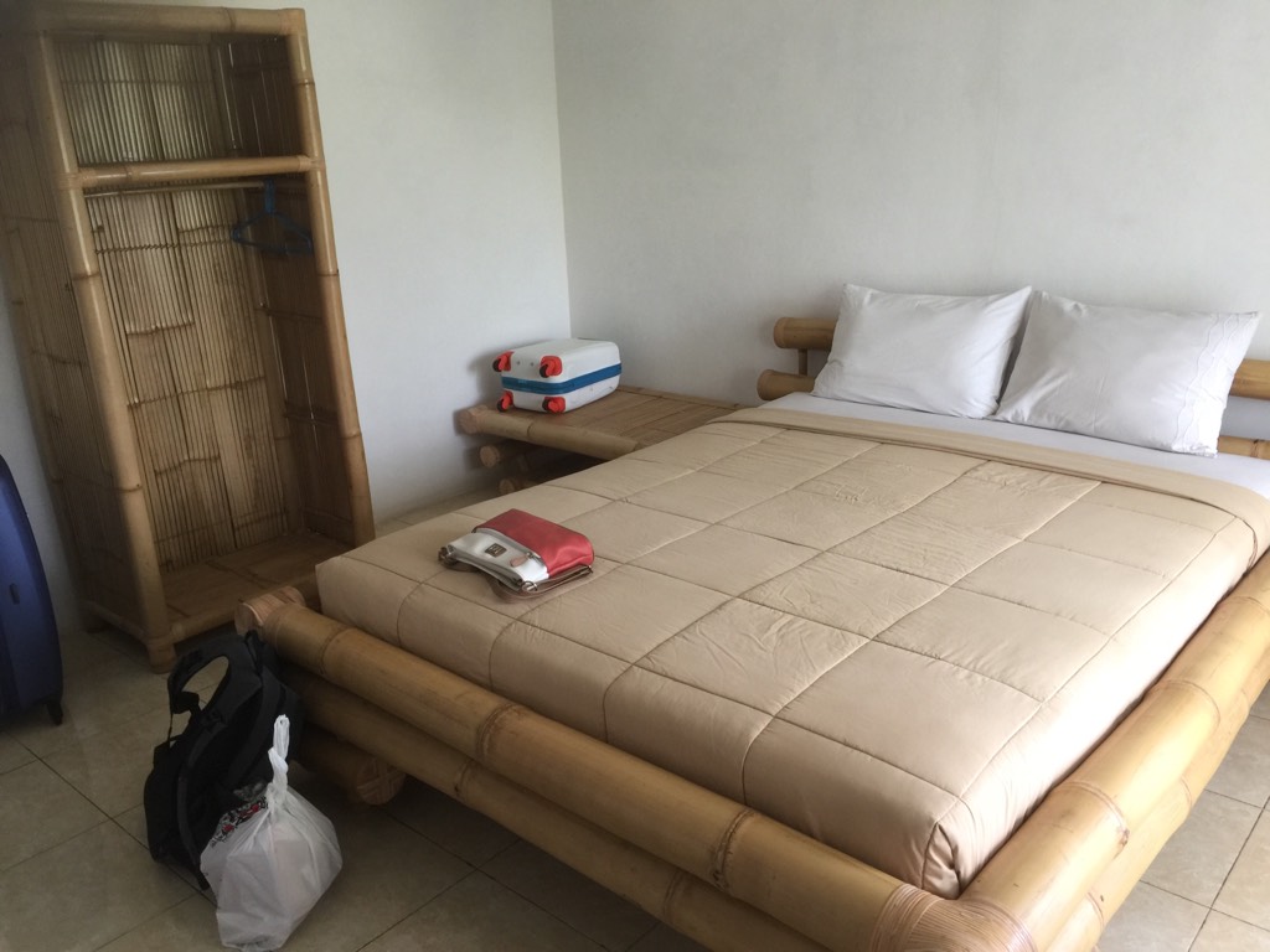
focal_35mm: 29
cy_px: 476
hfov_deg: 61.7
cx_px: 635
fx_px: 1064
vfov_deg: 48.2
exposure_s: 1/17
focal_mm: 4.15
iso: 64
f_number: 2.2
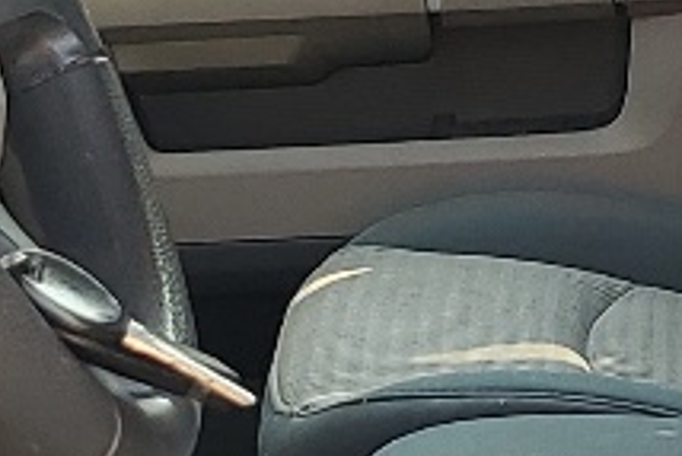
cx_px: 507
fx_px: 3829
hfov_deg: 10.2
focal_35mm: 202
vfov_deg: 6.8
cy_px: 395
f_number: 1.5
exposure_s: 1/244
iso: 50
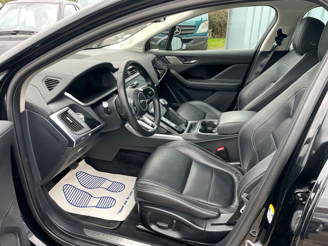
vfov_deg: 53.1
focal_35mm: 26
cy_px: 123
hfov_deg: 67.3
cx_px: 164
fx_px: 246
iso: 125
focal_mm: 4.2
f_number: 1.6
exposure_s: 1/107
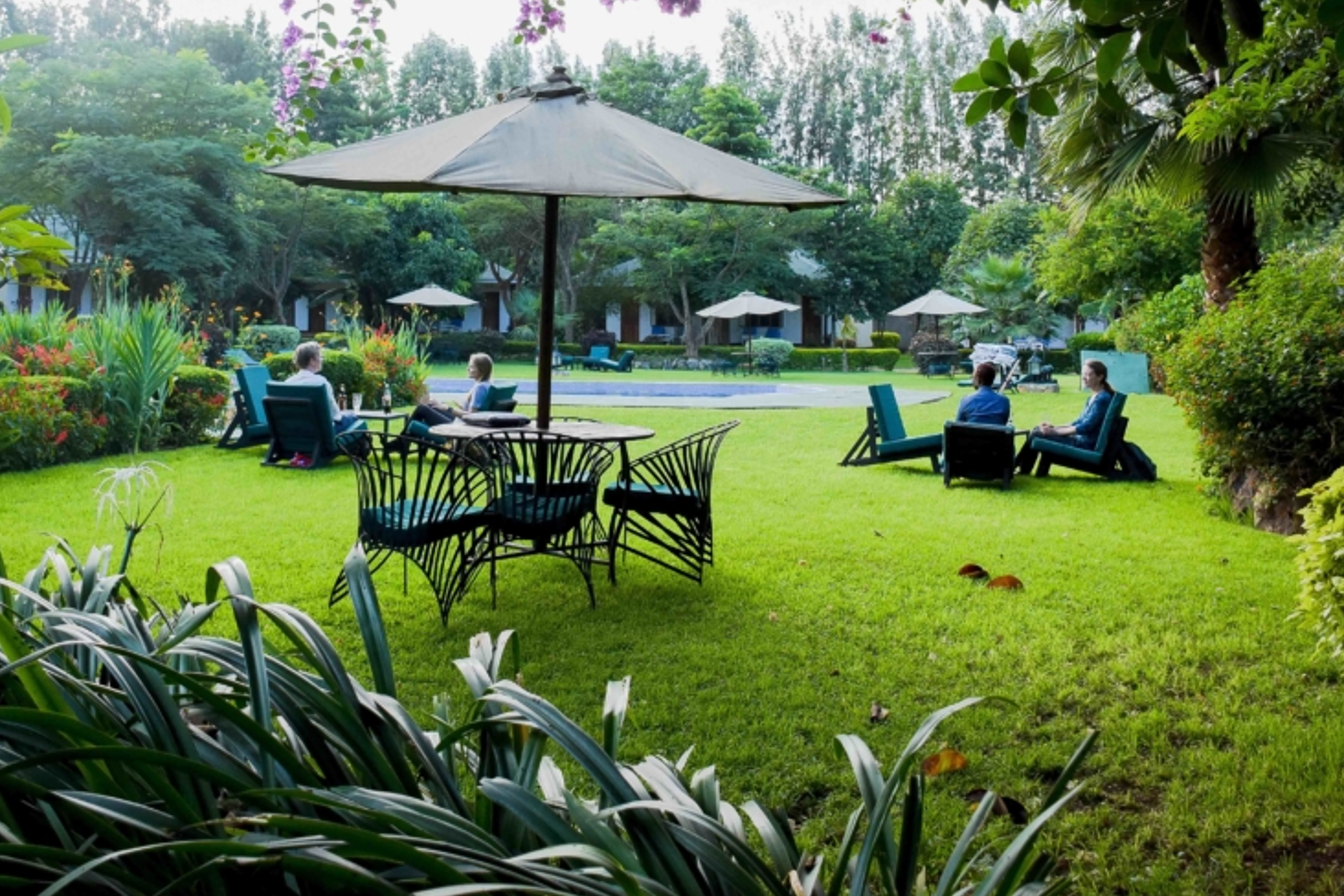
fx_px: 1419
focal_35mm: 38
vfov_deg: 34.7
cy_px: 297
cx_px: 597
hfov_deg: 50.6
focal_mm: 18
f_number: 4.5
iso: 500
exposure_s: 1/500
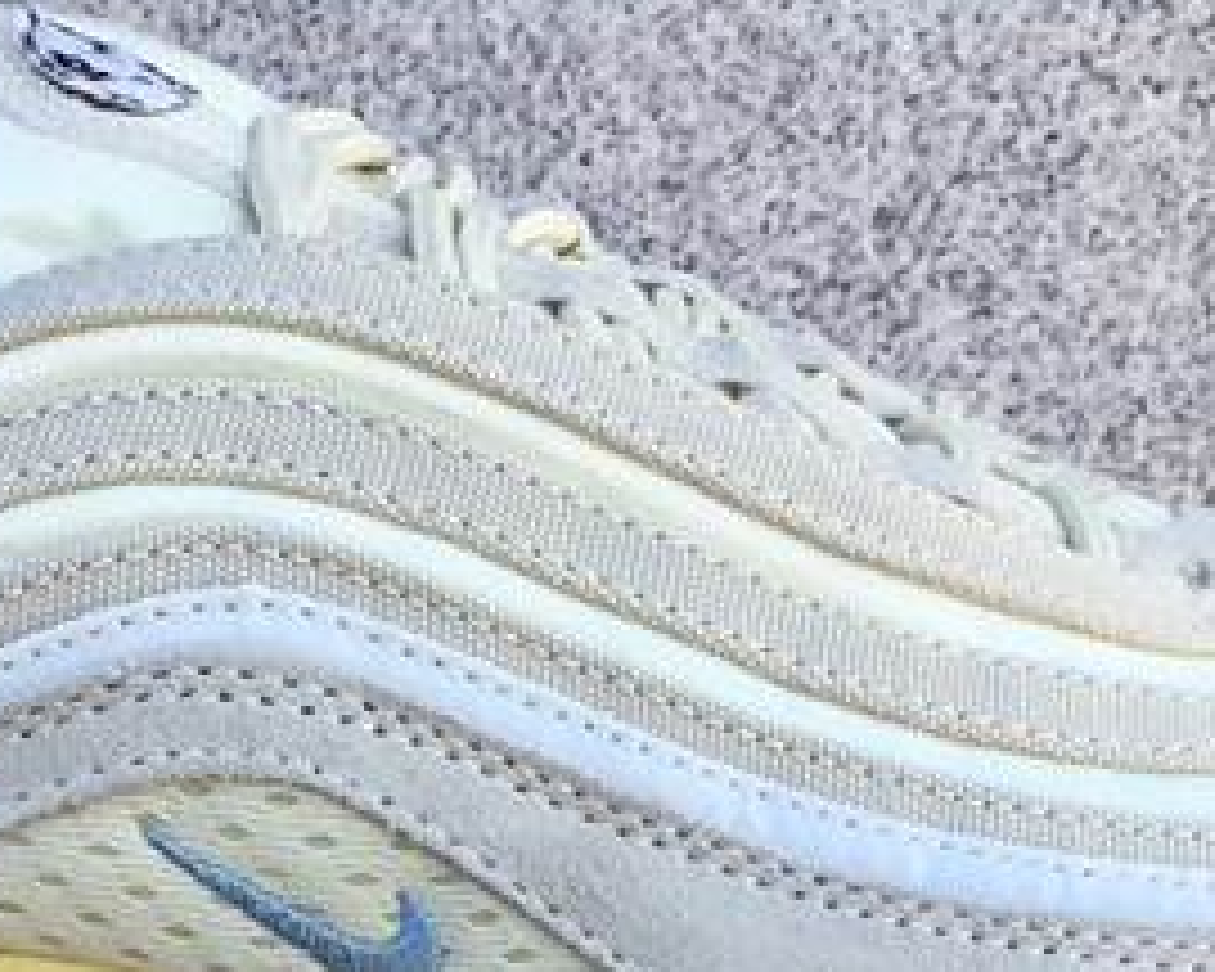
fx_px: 3632
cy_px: 1285
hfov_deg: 18.9
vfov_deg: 14.6
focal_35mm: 101
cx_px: 374
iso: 25
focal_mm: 3.3
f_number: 2.4
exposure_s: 1/203
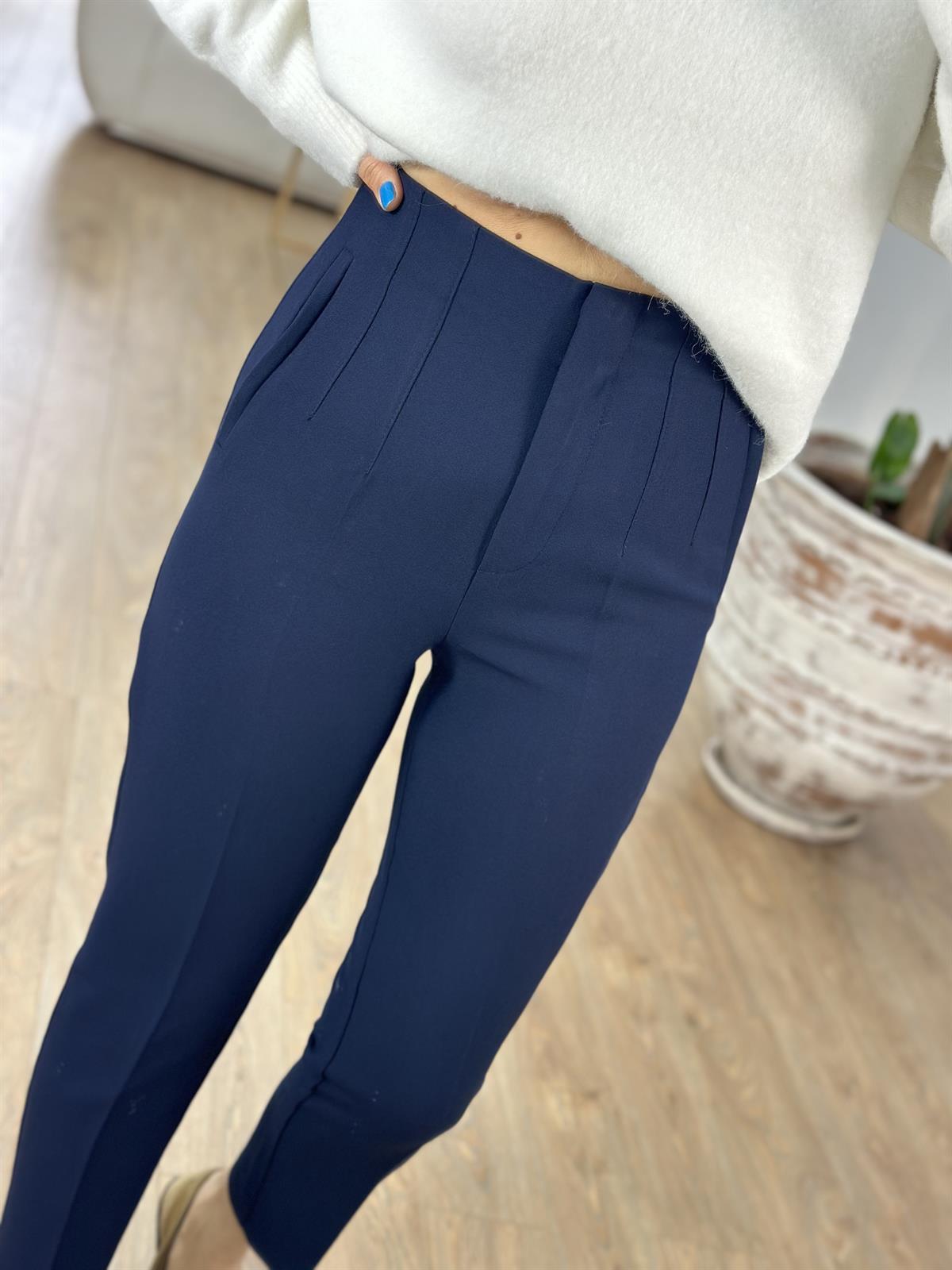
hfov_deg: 30.3
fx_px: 1760
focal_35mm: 48
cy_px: 635
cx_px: 476
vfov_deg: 39.7
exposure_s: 1/100
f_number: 1.78
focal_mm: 6.86
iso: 125
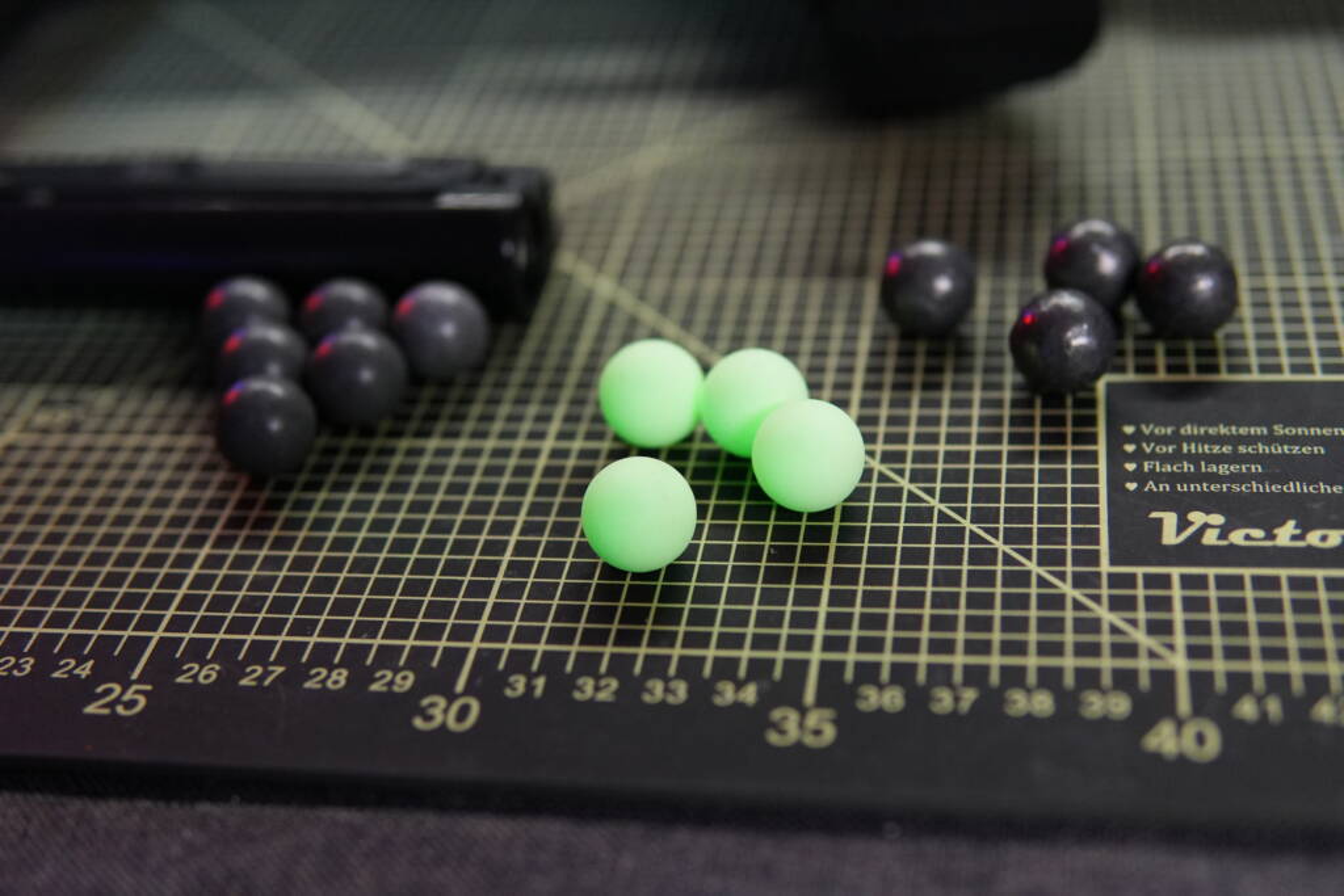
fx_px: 1680
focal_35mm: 45
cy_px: 448
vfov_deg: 29.9
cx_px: 672
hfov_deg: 43.6
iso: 2000
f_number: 2
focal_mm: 30
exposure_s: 1/160
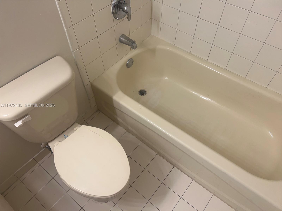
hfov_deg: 67.3
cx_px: 141
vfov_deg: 53.1
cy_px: 106
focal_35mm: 26
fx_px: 212
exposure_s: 1/120
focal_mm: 5.7
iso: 40
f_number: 1.5
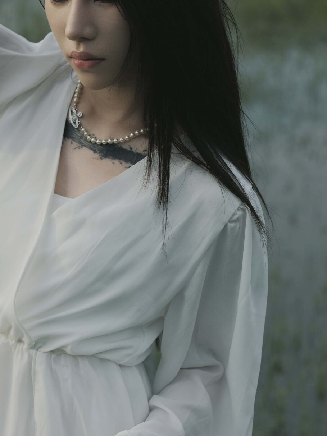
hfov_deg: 11.1
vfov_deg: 14.8
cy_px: 172
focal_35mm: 133
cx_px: 104
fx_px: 1676
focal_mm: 80
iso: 200
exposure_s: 1/600
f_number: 4
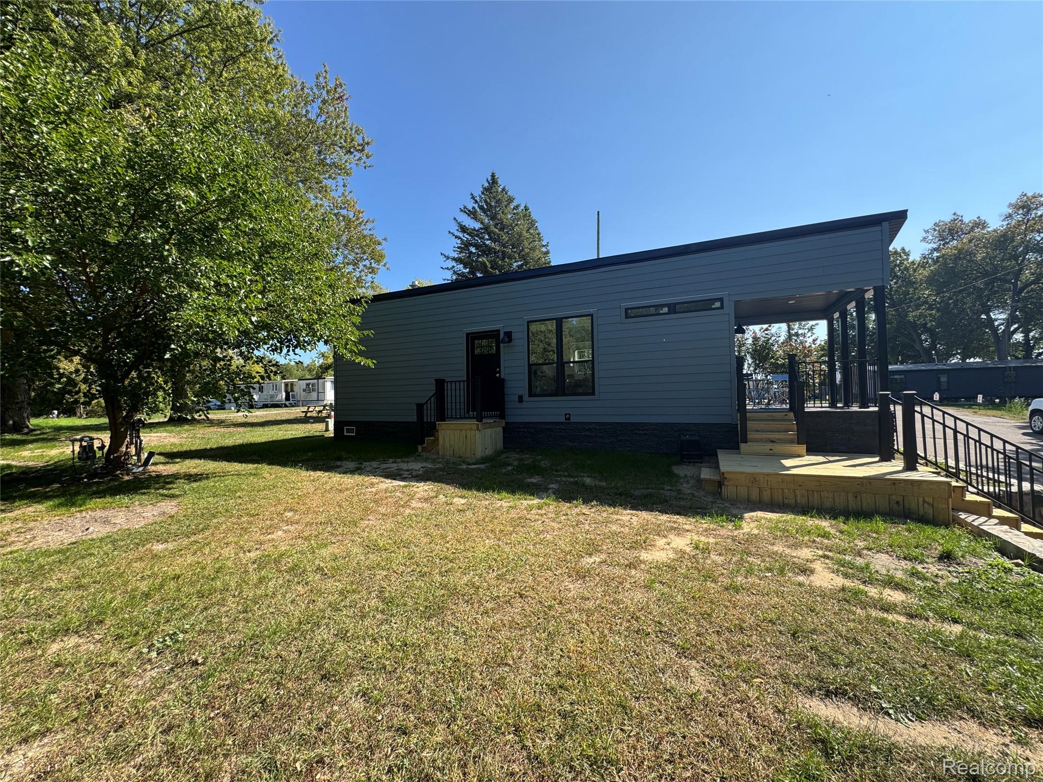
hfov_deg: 102.1
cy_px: 391
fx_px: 422
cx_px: 522
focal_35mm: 14
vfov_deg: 85.7
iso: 50
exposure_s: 1/561
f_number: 2.2
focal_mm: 2.22
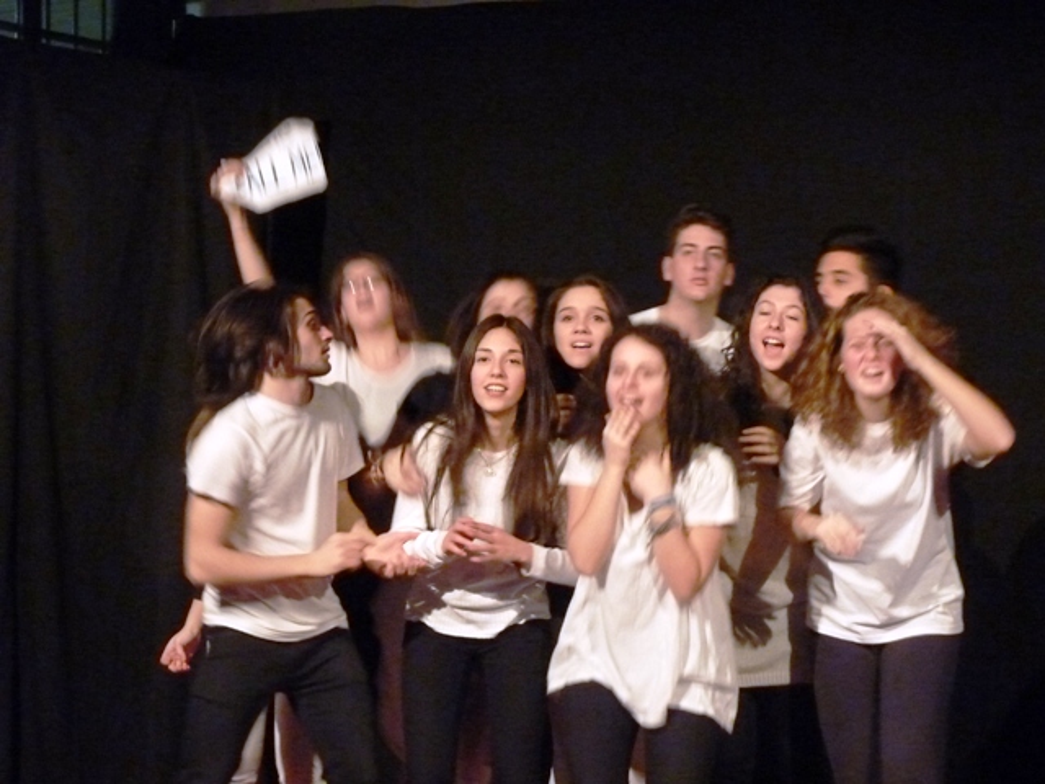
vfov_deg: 17.6
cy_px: 392
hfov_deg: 23.3
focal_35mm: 84
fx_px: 2536
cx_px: 522
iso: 800
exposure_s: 1/25
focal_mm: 14.9
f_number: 3.4
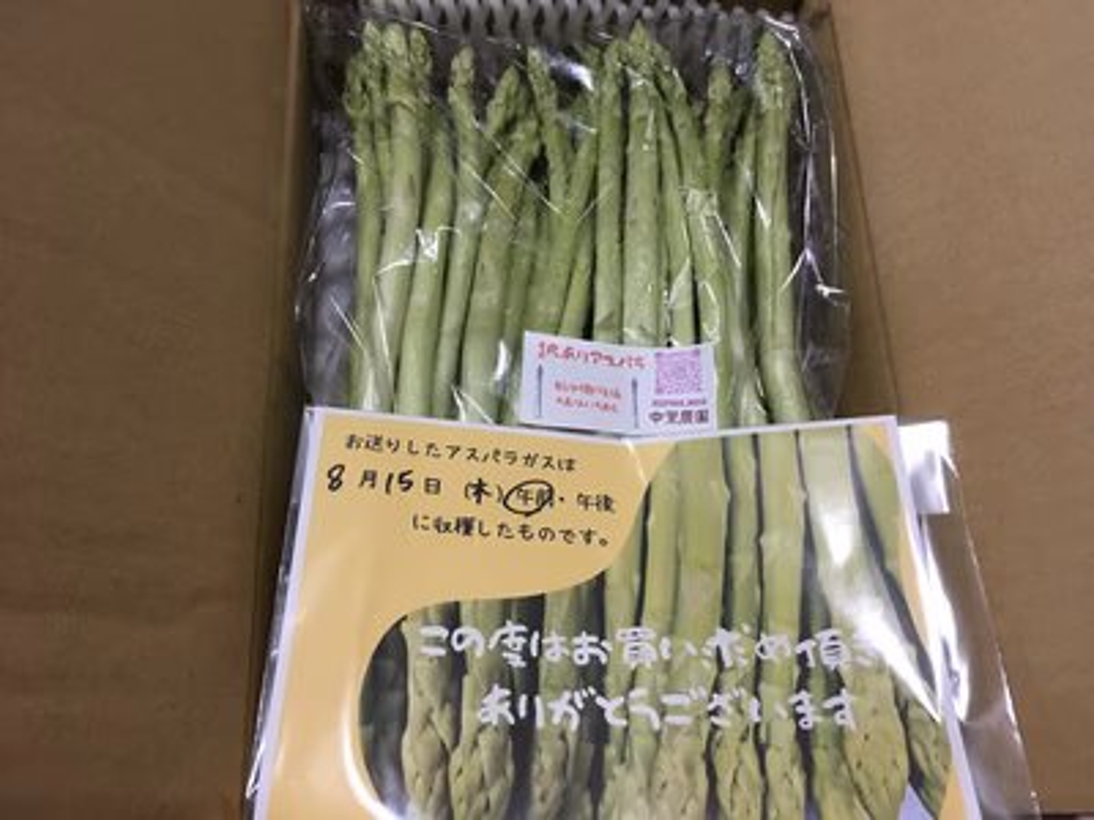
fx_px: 917
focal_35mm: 29
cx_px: 547
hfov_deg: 61.7
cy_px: 410
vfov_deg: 48.2
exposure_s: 1/30
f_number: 2.2
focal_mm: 4.15
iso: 125
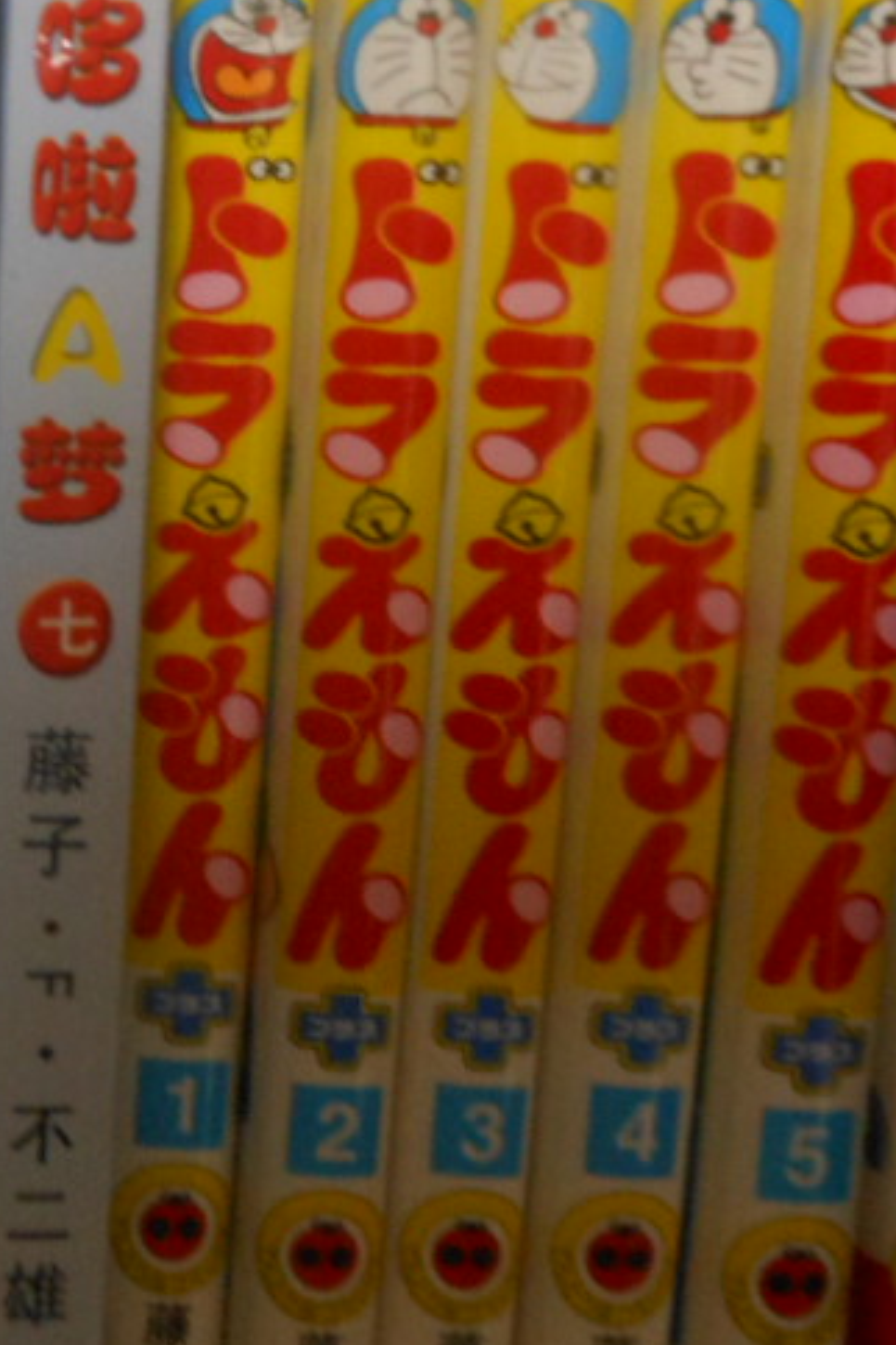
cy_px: 537
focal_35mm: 64
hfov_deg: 20.4
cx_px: -36
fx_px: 2389
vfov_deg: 31.3
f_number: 3.3
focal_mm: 5.2
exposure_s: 1/6
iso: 400
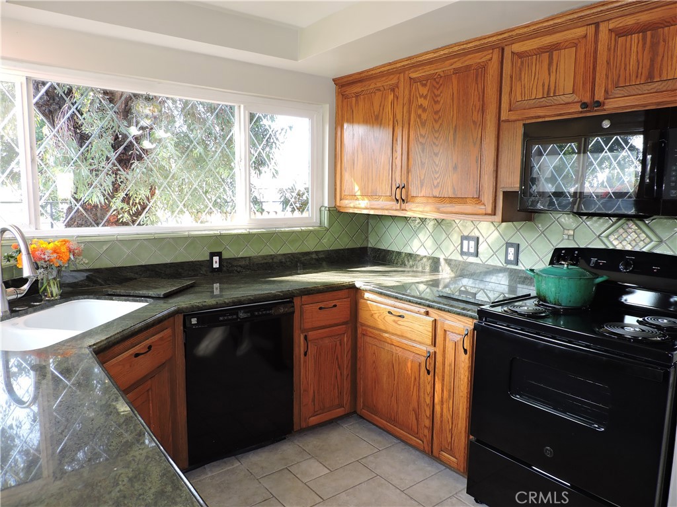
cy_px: 254
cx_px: 338
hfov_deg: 71.6
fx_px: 469
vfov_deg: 56.8
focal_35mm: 24
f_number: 3
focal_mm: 4.3
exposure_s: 1/40
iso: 140
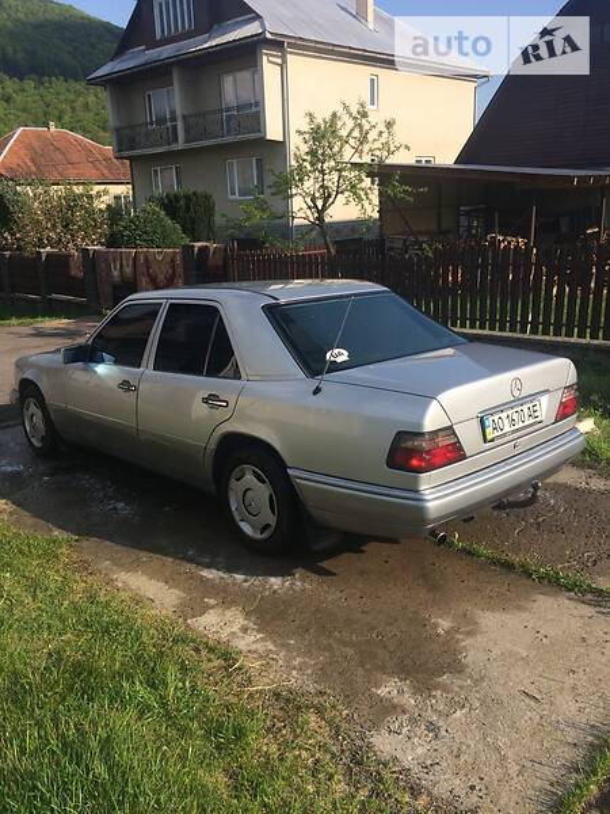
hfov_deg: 48.2
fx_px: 681
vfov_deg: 61.7
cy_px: 407
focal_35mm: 29
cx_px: 305
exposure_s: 1/1580
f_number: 2.2
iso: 32
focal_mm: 4.2
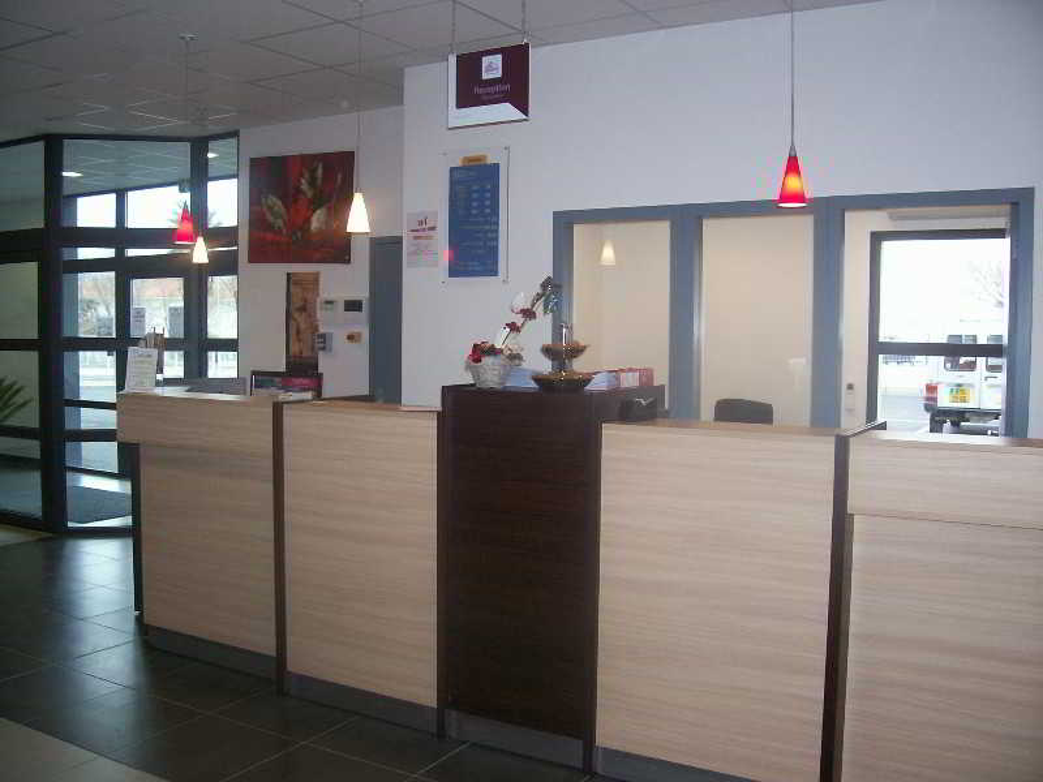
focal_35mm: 34
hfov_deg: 54.0
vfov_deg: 41.8
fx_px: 1024
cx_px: 522
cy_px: 391
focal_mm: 5.6
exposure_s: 1/112
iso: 140
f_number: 2.7
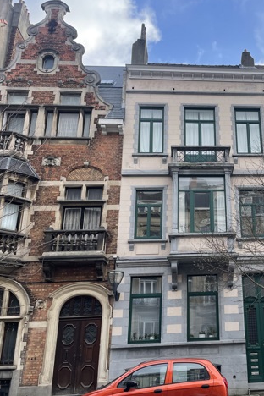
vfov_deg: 51.9
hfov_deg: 34.4
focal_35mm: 37
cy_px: 195
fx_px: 407
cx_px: 224
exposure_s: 1/725
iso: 32
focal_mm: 4.2
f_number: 1.6
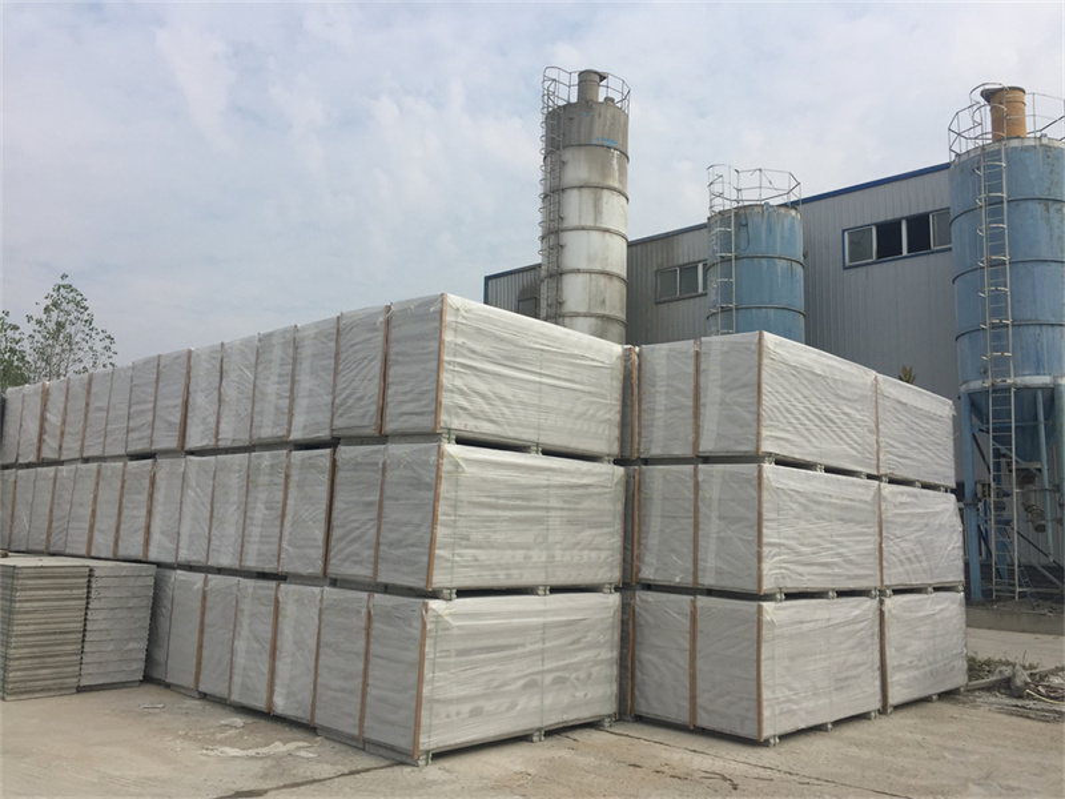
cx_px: 532
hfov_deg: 61.7
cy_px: 400
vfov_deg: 48.2
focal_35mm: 29
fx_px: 892
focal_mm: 4.15
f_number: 2.2
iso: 32
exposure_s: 1/3049
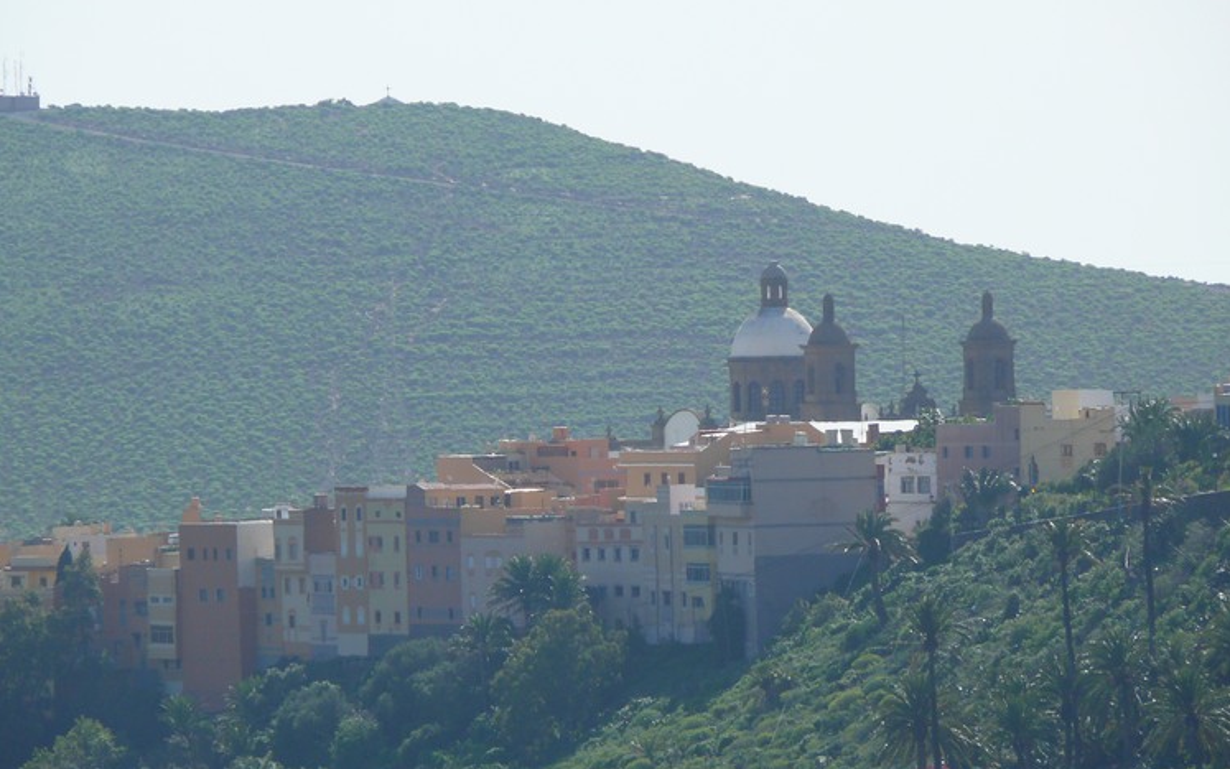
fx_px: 14985
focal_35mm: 447
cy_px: 375
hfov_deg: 4.7
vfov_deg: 2.9
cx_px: 616
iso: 100
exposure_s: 1/200
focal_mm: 88.8
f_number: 5.6
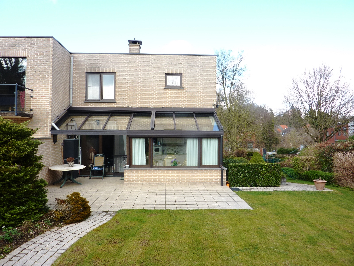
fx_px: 256
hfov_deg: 69.4
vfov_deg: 54.9
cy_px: 133
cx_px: 177
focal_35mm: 25
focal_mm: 4.1
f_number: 4
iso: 80
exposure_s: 1/100
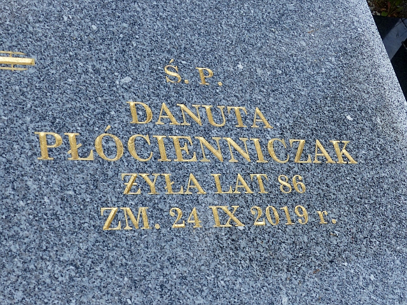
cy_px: 152
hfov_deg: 30.7
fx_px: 741
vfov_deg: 23.3
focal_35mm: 63
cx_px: 204
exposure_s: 1/800
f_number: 4
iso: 100
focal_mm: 11.4
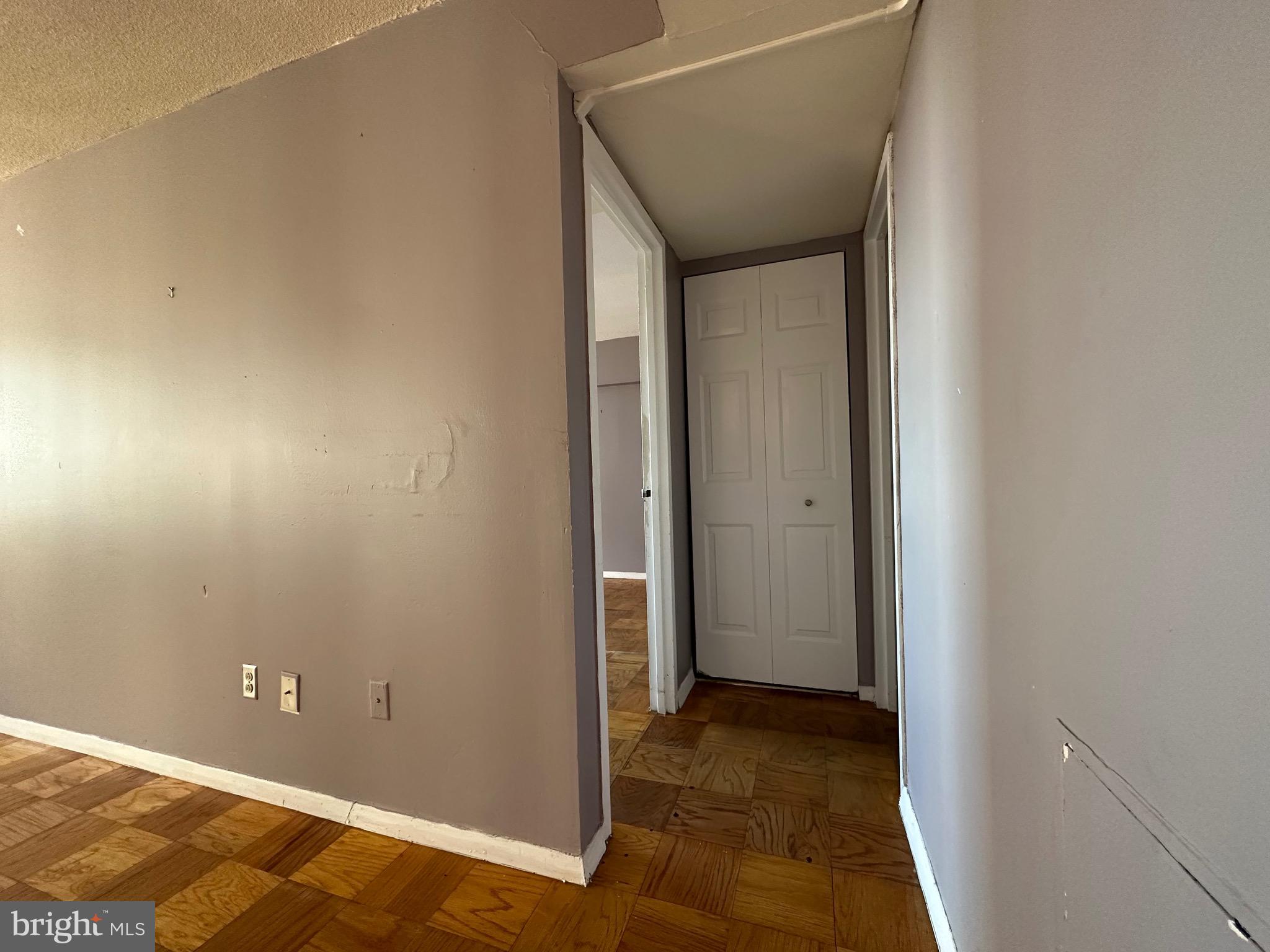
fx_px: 514
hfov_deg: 102.1
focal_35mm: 14
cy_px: 476
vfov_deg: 85.7
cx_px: 635
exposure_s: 1/95
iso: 320
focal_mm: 2.22
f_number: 2.2
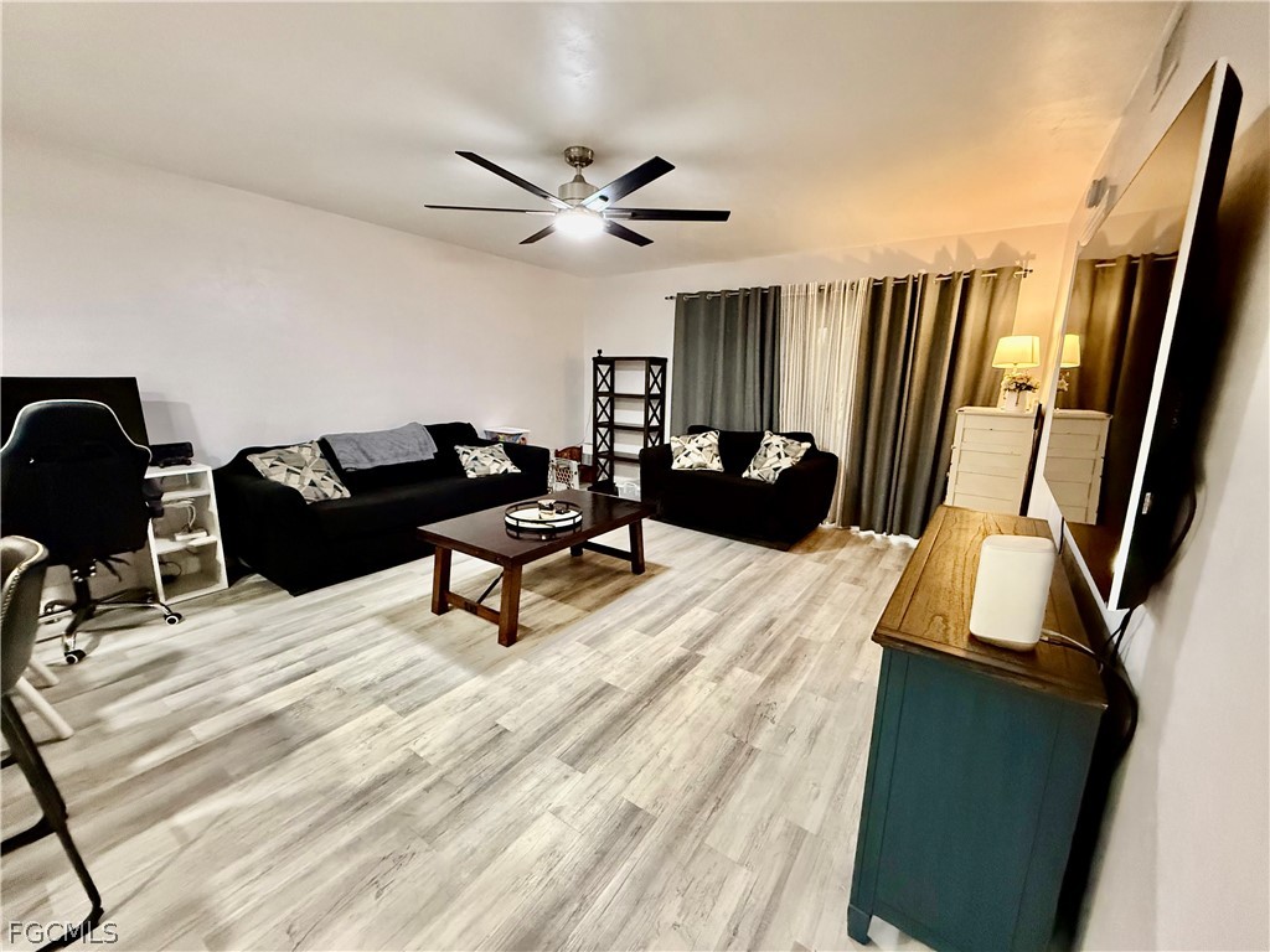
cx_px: 635
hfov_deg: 102.1
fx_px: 514
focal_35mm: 14
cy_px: 476
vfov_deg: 85.7
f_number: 2.2
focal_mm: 2.22
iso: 1000
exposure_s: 1/60
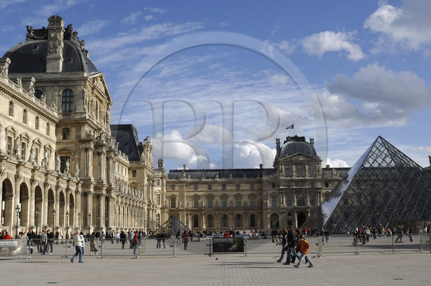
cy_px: 143
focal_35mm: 42
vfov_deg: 31.8
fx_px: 502
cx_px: 216
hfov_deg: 46.5
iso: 100
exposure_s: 1/125
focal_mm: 28
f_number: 13
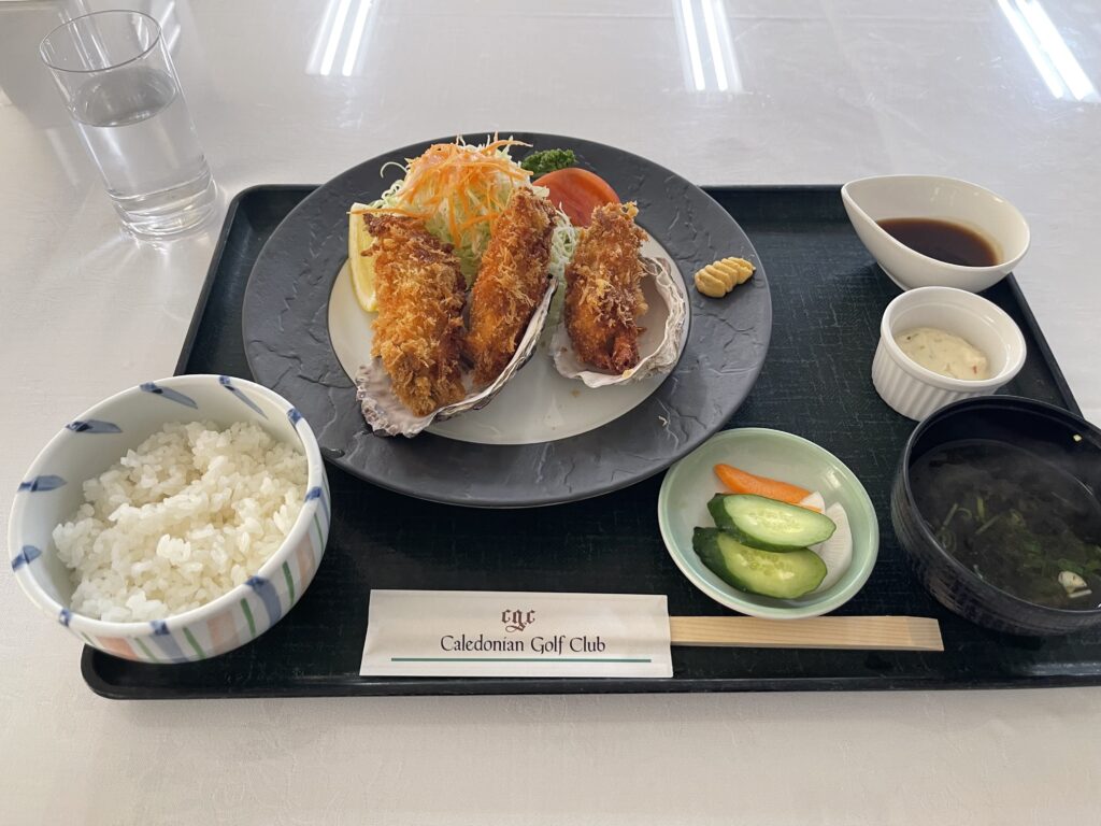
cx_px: 550
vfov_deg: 54.9
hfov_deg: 69.4
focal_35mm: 25
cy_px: 413
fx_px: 795
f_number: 1.6
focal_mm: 5.1
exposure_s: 1/50
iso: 125
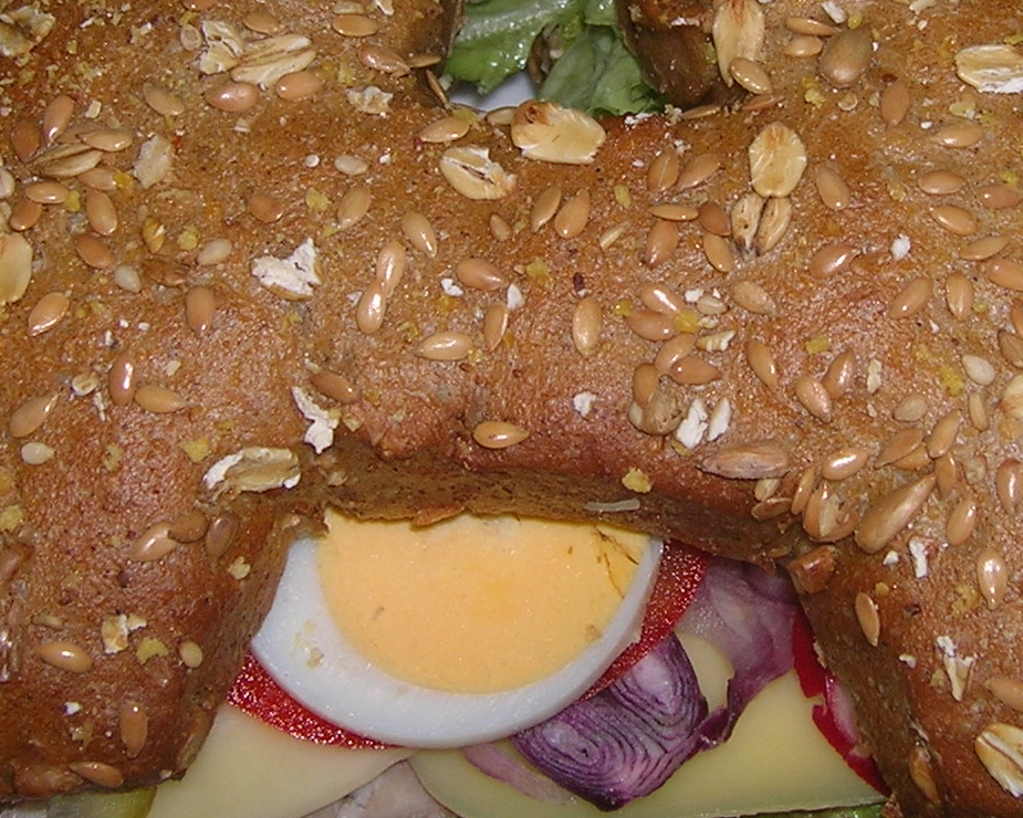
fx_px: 2483
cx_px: 678
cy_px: 91
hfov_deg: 23.2
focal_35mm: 82
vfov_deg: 18.4
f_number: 2.9
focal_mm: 5.7
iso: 50
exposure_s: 1/60.1
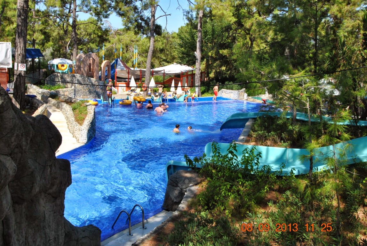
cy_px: 123
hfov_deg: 53.1
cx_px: 184
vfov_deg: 37.0
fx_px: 367
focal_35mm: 36
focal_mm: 24
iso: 100
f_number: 7.1
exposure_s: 1/200
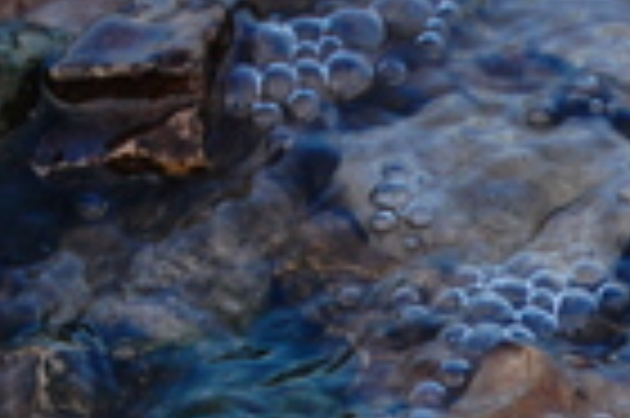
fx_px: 4660
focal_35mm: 267
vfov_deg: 5.1
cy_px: 562
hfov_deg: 7.7
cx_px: 648
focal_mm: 55
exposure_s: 1/320
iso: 800
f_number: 5.6
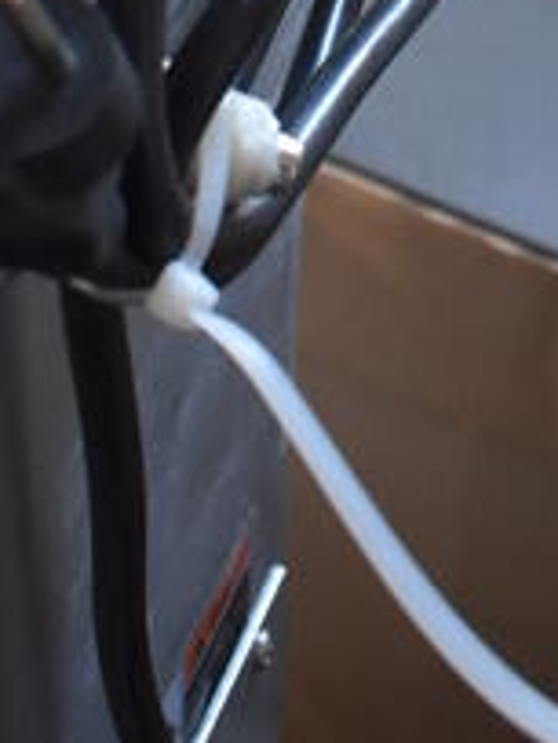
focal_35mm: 116
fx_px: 2493
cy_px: -548
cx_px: 339
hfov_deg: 12.8
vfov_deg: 15.0
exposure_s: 1/125
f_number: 3.5
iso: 2000
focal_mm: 18
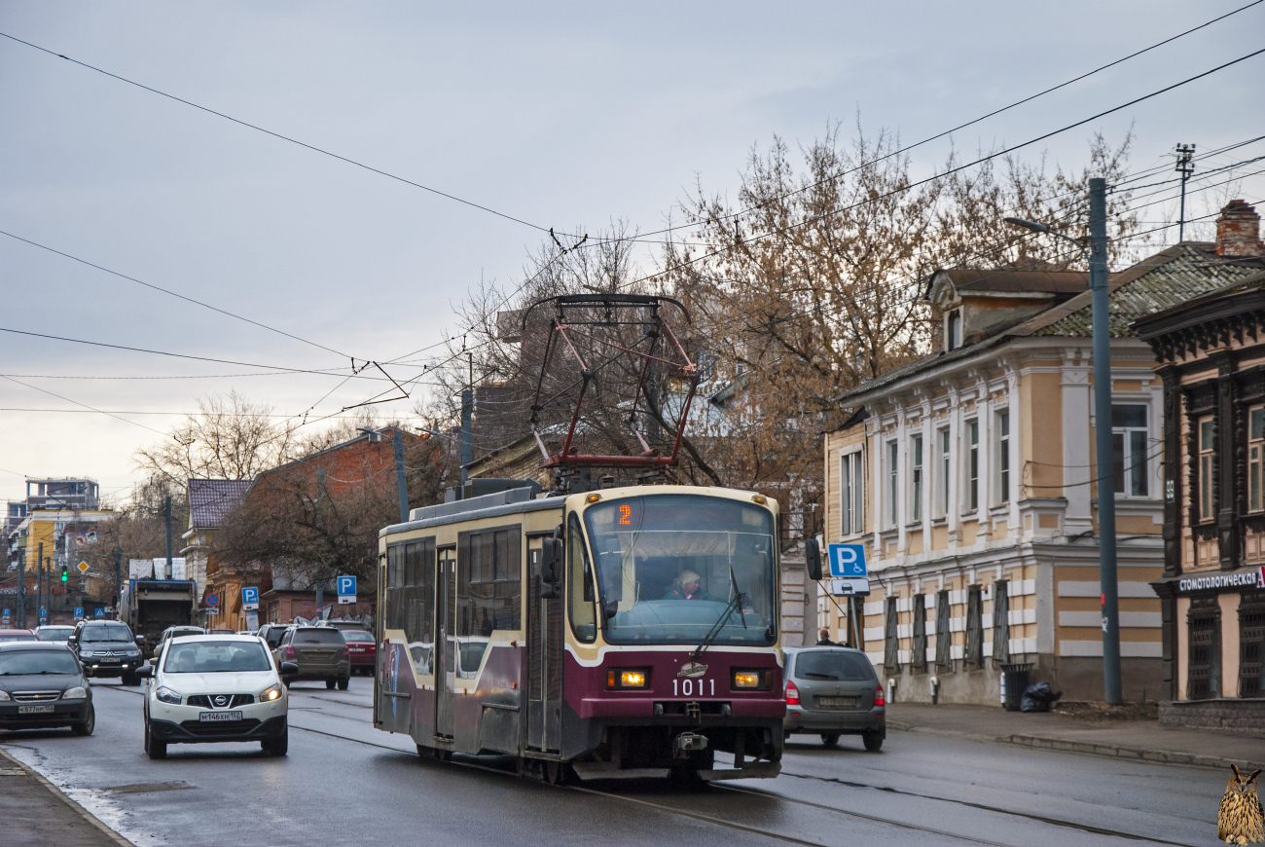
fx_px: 3694
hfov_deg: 19.4
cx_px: 632
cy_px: 424
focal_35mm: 105
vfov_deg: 13.1
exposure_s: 1/640
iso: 200
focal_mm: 70
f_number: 5.3
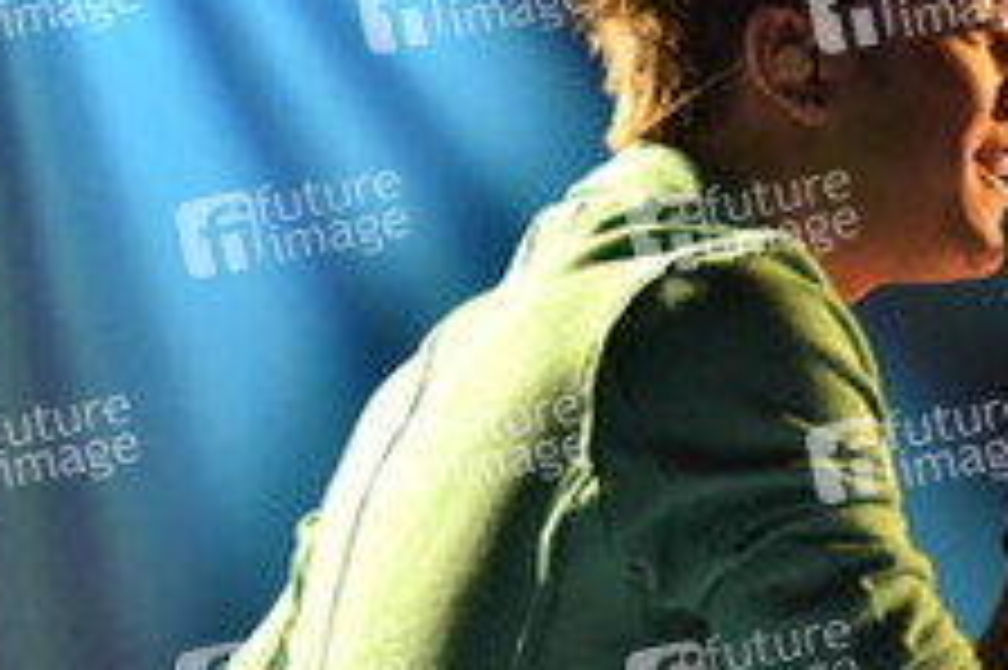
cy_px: 337
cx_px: 806
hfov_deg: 6.1
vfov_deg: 4.0
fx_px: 9485
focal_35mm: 339
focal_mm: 112
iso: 3200
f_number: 5.6
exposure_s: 1/125
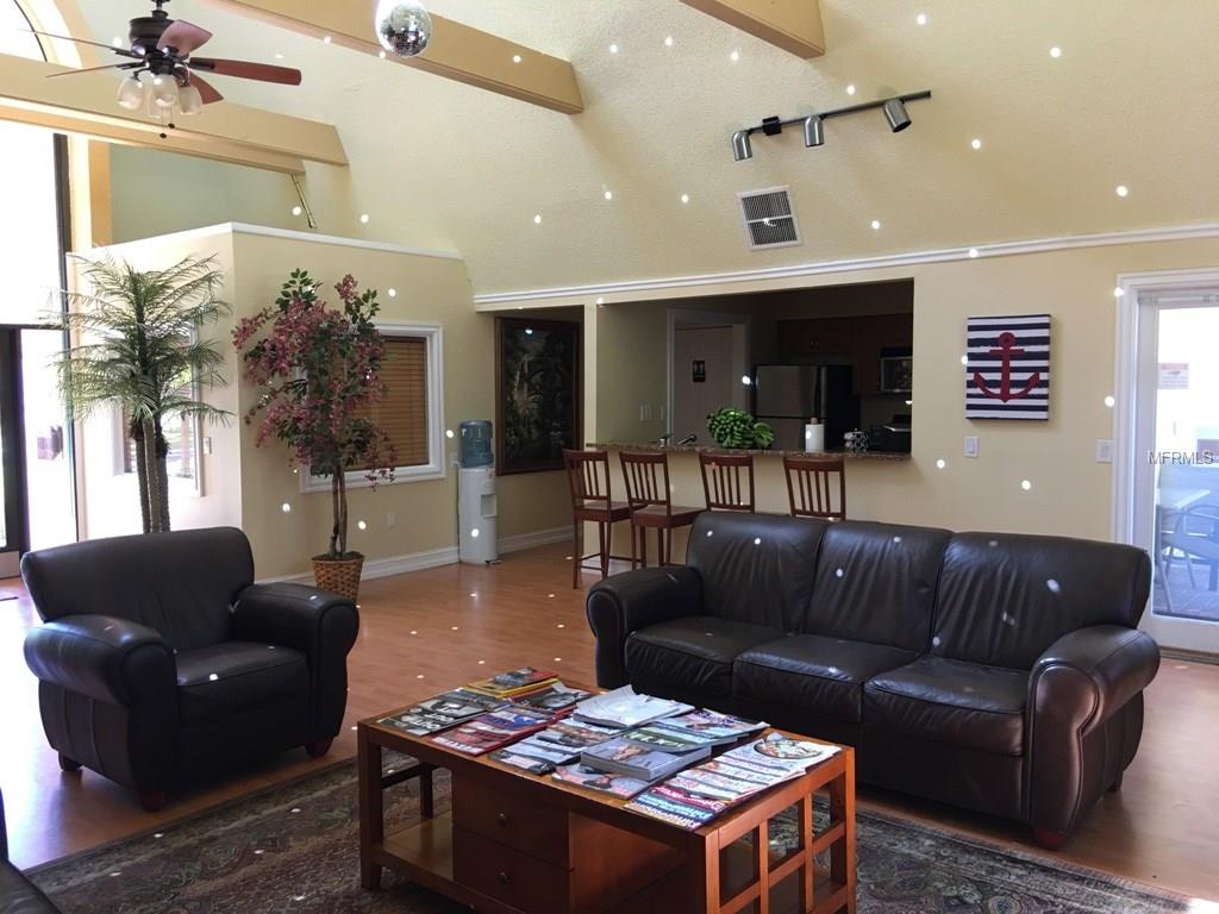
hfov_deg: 61.7
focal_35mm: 29
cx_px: 610
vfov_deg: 48.2
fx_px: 1021
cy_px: 457
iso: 32
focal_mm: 4.15
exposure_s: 1/15
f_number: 2.2
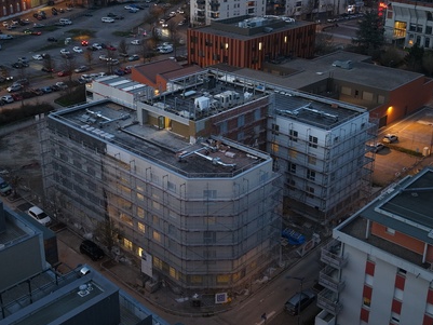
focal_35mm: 46
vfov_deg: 31.3
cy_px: 108
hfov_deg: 41.2
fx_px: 576
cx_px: 205
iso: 200
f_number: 1.8
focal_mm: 8.67
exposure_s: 1/10
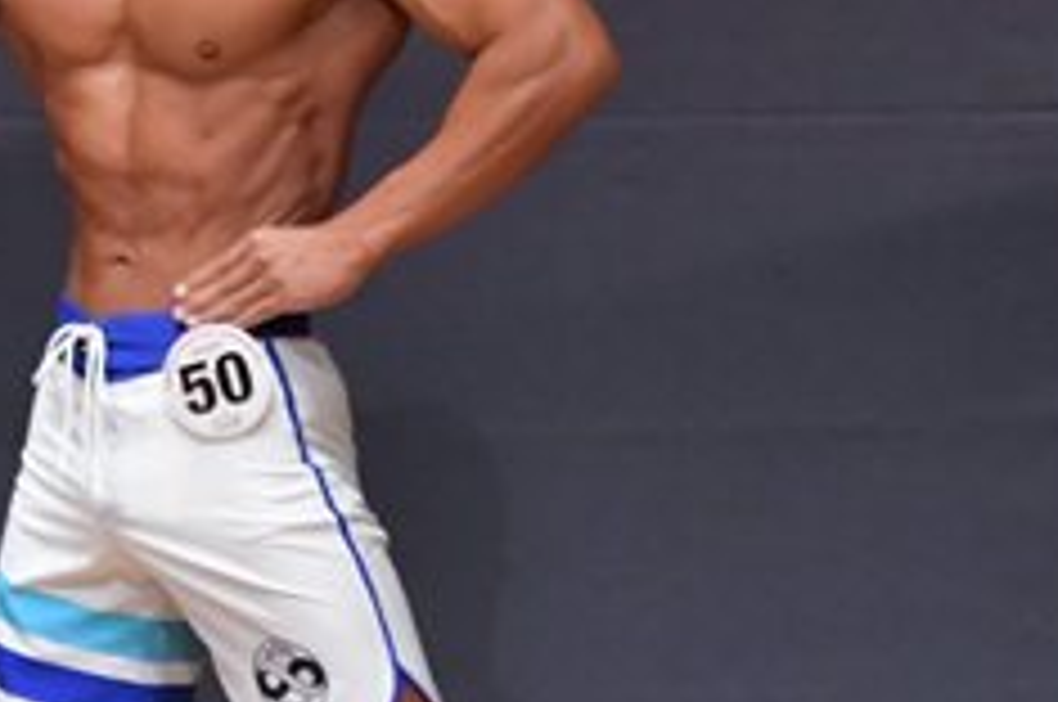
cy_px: 436
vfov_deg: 1.3
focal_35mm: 1041
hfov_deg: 2.0
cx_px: -11
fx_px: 30551
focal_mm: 210
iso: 6400
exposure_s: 1/400
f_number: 5.6
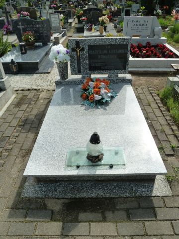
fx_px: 172
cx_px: 90
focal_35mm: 25
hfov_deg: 54.9
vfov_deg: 69.4
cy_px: 120
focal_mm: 4.1
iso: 125
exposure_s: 1/400
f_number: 4
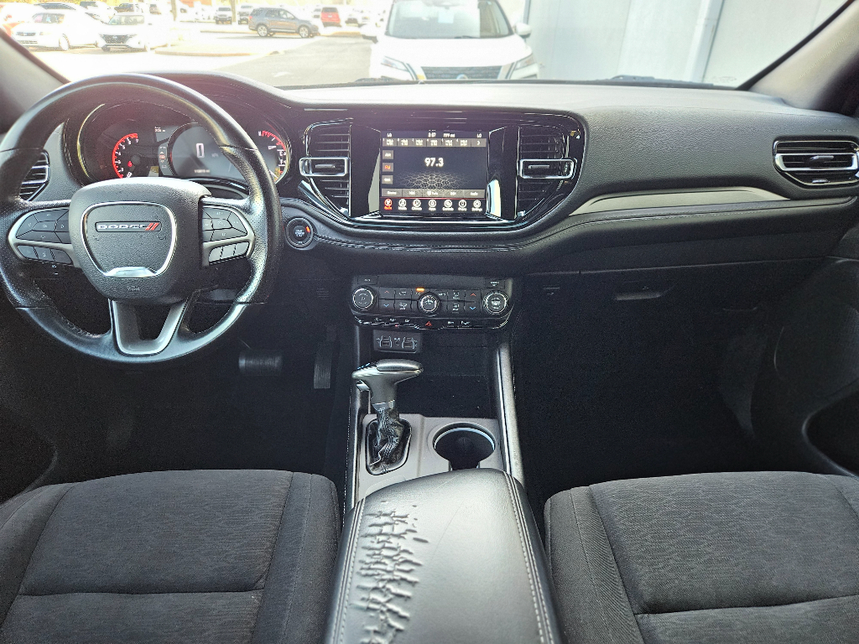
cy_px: 322
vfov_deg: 58.9
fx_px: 571
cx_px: 430
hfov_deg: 73.9
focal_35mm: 23
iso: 640
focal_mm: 5.4
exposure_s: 1/120
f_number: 1.8
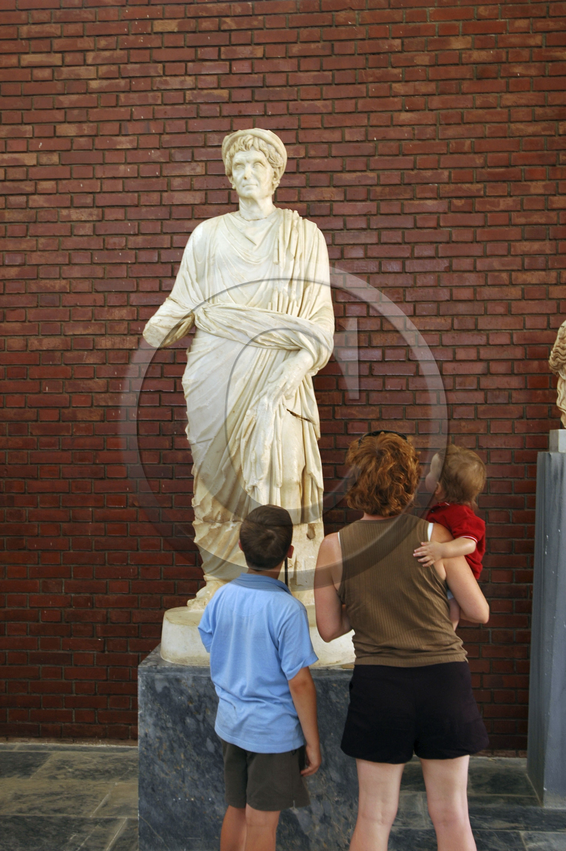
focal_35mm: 39
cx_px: 283
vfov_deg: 49.6
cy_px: 426
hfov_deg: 34.2
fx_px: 921
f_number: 3.2
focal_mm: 26
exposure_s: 1/40
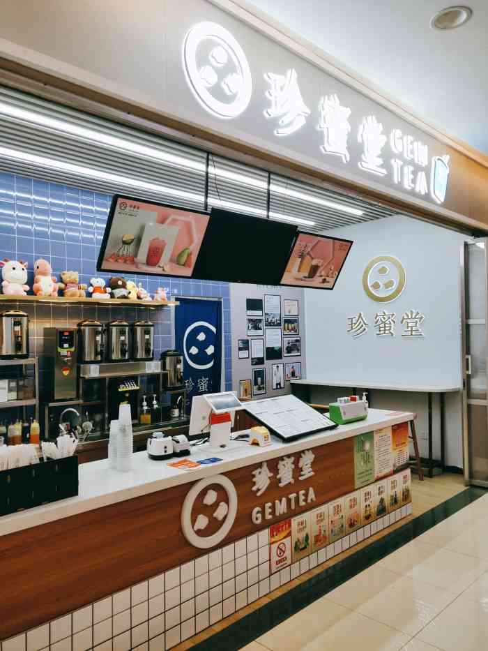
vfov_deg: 60.0
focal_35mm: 30
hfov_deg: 46.8
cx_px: 244
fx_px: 564
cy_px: 326
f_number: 1.79
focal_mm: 4.35
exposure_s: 1/128
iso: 55
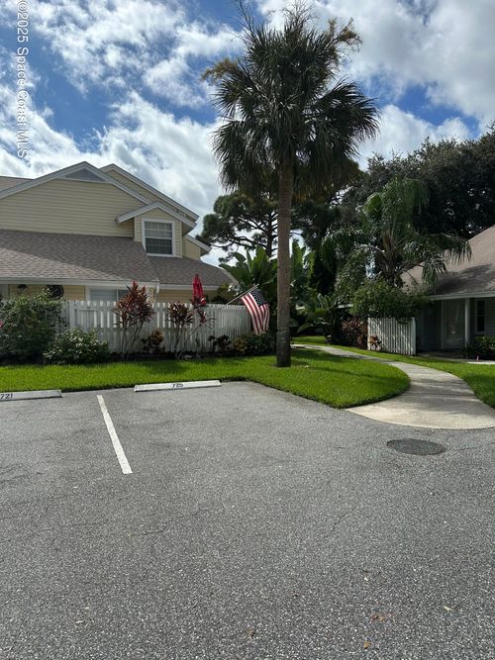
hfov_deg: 56.8
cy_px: 330
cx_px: 248
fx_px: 458
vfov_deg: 71.6
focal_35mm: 24
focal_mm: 6.86
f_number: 1.78
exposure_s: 1/6623
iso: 80
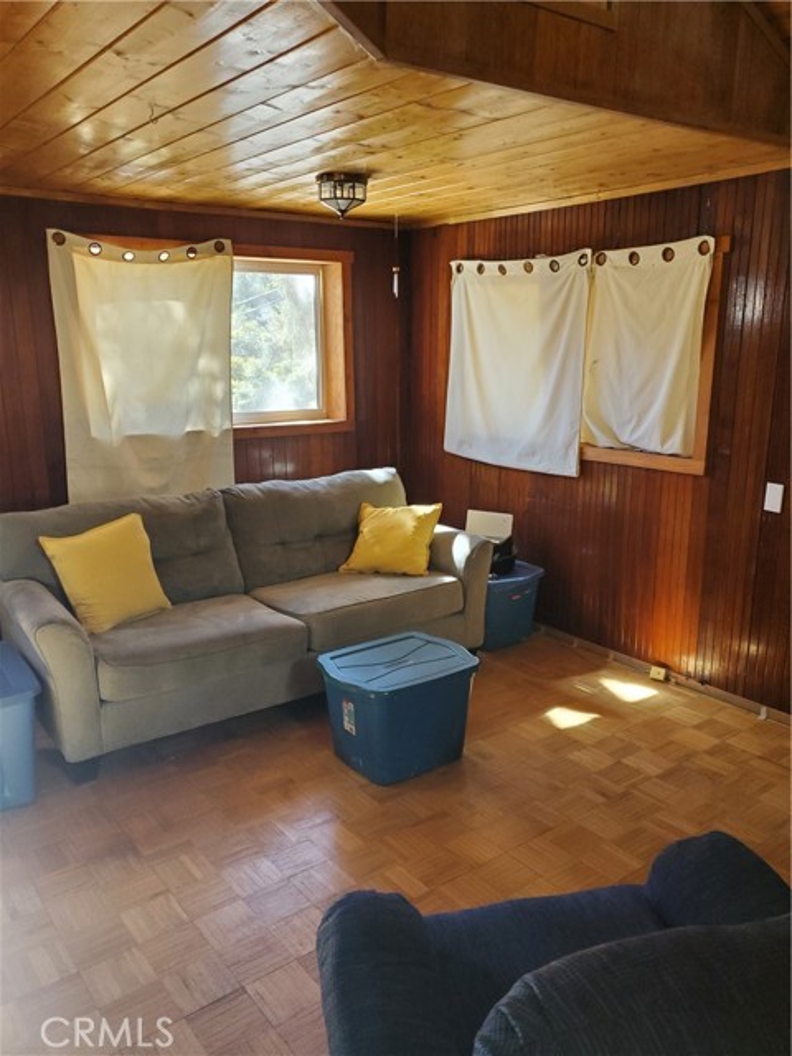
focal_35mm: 26
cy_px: 528
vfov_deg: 67.3
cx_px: 396
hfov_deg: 53.1
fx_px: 793
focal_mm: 4.3
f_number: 1.5
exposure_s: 1/120
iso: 250
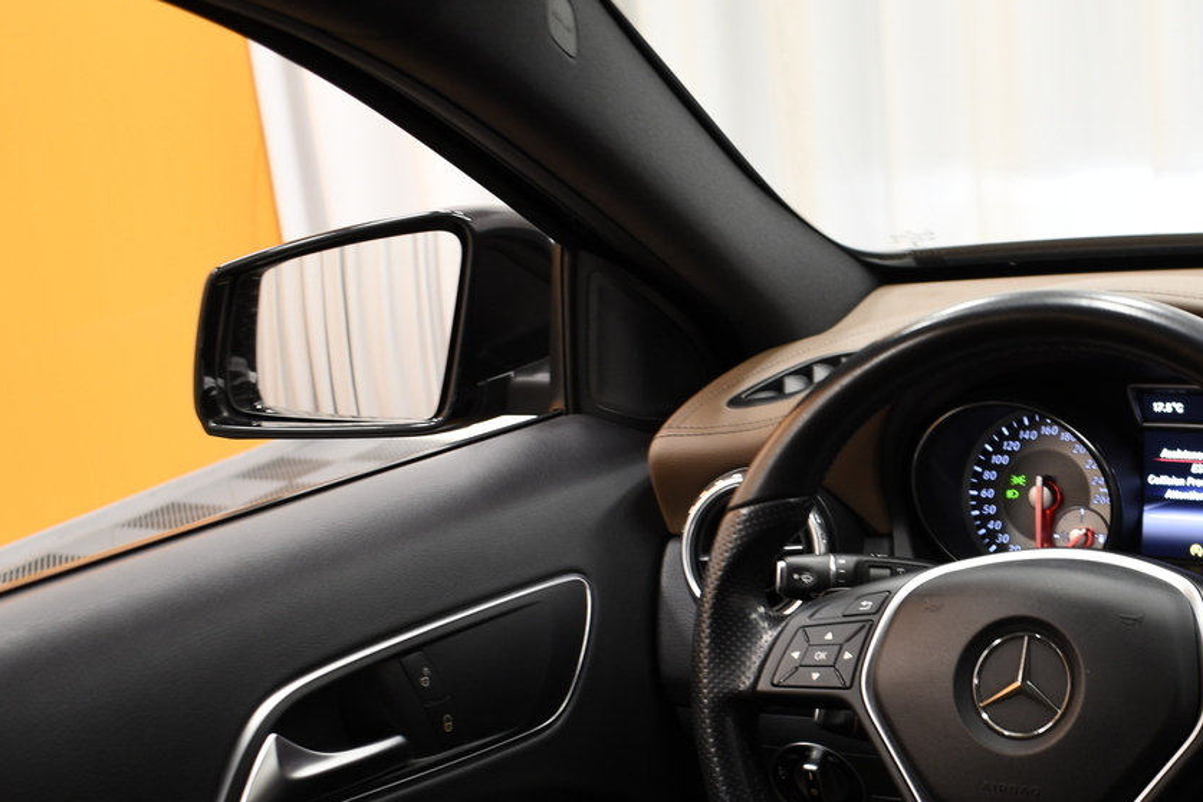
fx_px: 2037
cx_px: 1045
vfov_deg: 21.9
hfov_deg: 31.6
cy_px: 663
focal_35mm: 61
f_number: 3.8
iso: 200
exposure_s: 1/8
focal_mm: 21
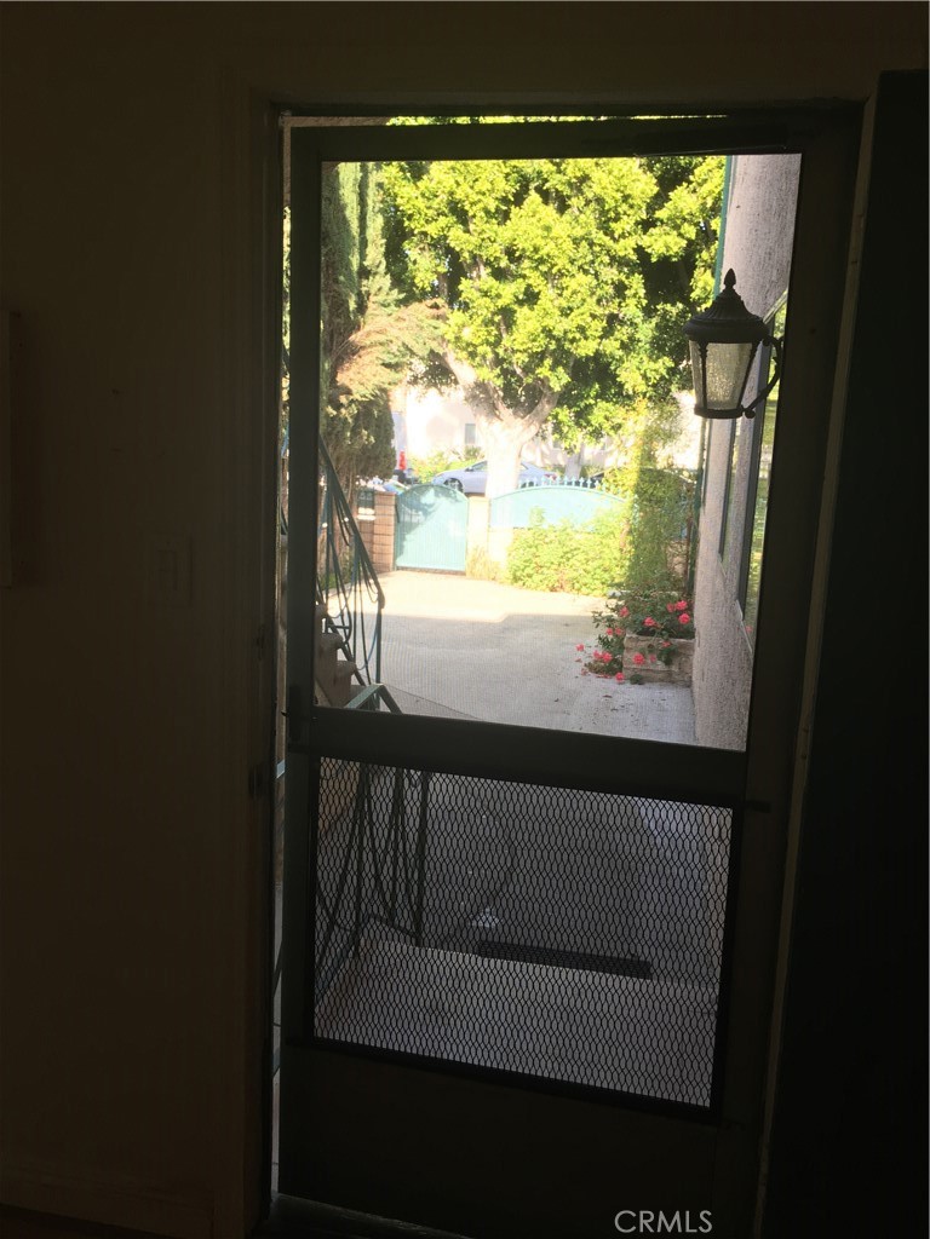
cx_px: 465
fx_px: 1039
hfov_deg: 48.2
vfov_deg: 61.7
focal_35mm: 29
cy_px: 620
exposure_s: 1/120
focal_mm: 4.15
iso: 40
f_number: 2.2
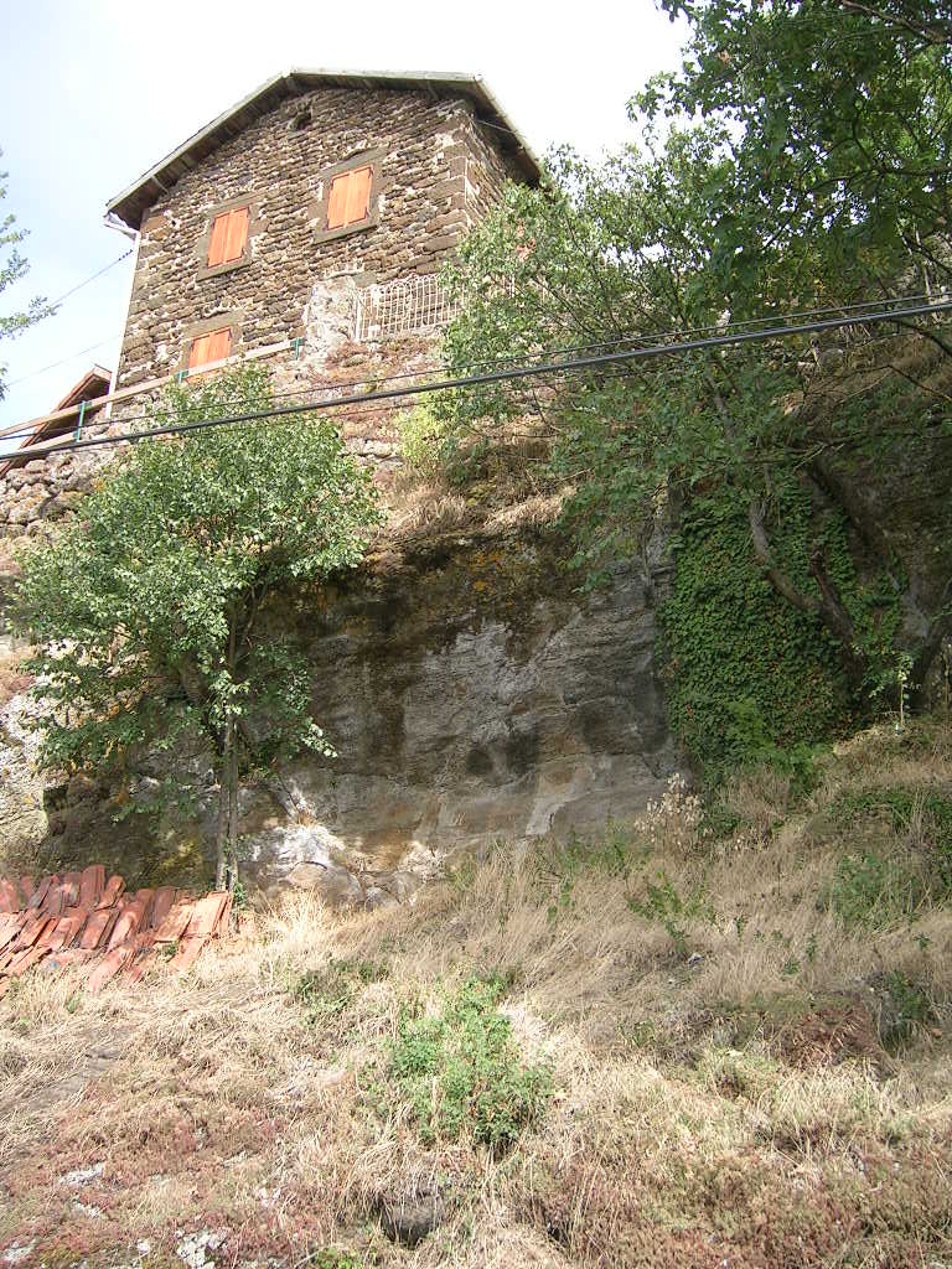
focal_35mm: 35
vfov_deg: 52.6
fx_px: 1283
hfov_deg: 40.7
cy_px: 634
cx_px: 476
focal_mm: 5.4
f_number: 2.8
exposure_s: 1/280
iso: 50
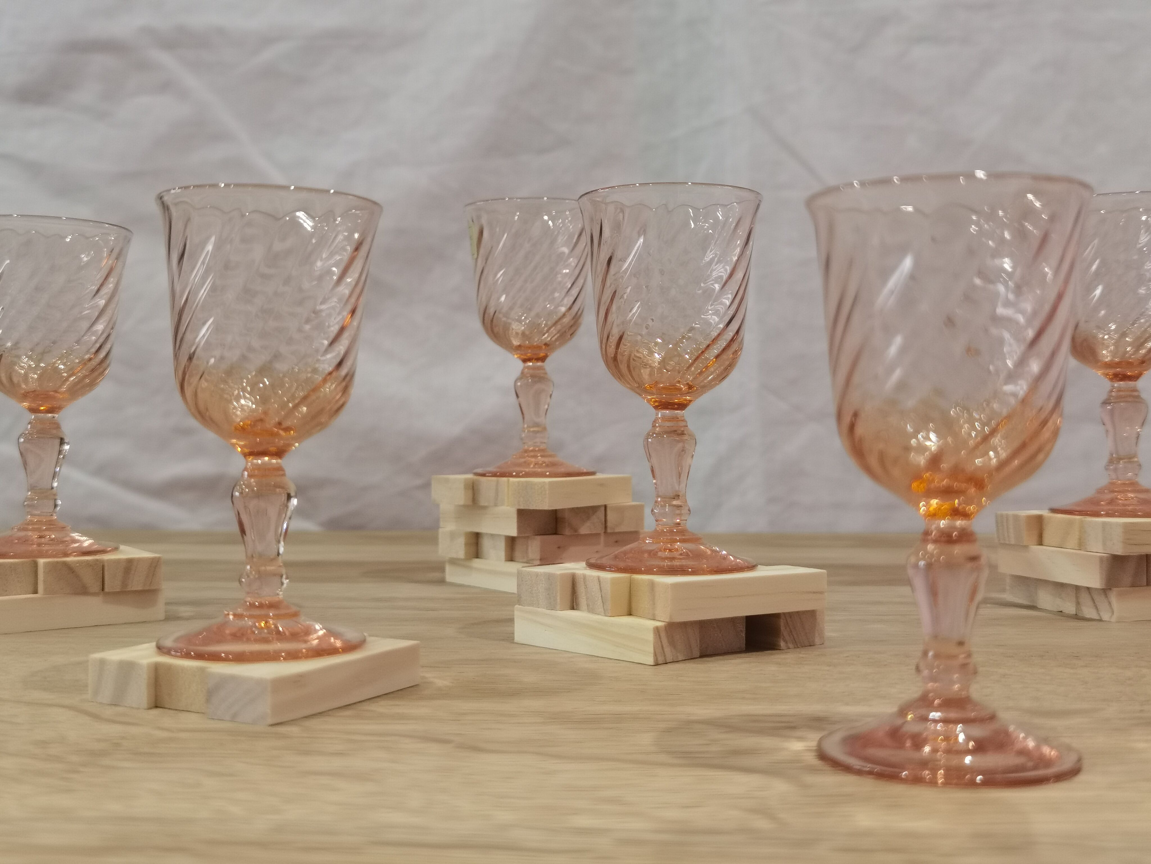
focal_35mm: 40
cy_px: 432
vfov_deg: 36.0
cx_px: 576
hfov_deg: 46.8
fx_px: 1330
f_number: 1.9
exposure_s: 1/100
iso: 160
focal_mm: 6.71
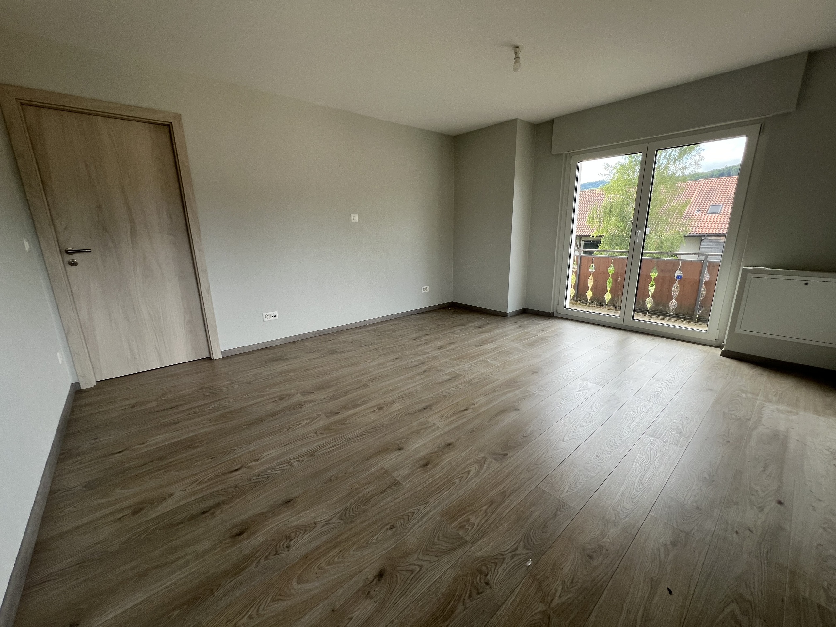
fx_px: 314
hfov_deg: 106.2
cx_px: 418
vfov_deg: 89.9
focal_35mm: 13
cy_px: 314
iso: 32
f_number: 1.8
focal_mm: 1.57
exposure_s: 1/99
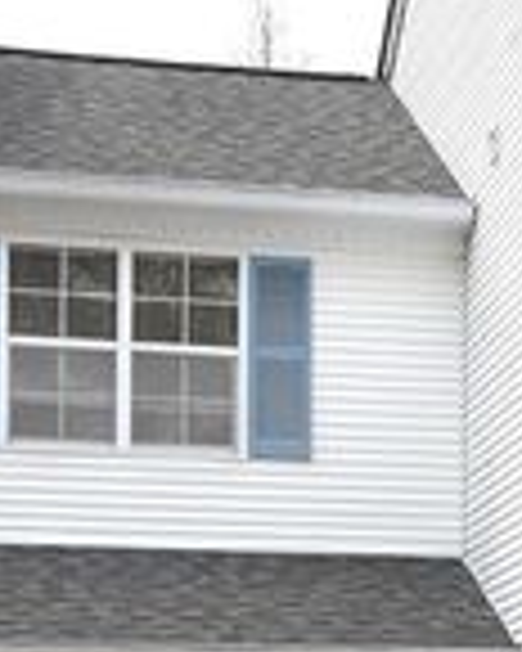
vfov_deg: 13.9
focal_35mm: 135
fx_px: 2607
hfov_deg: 11.2
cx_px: 680
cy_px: 749
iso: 200
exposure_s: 1/320
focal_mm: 20
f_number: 8
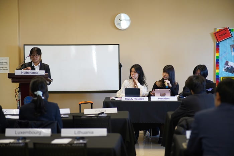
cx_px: 117
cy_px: 78
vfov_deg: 16.1
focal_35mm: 85
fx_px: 552
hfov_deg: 23.9
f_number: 1.8
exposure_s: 1/100
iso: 500
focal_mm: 85
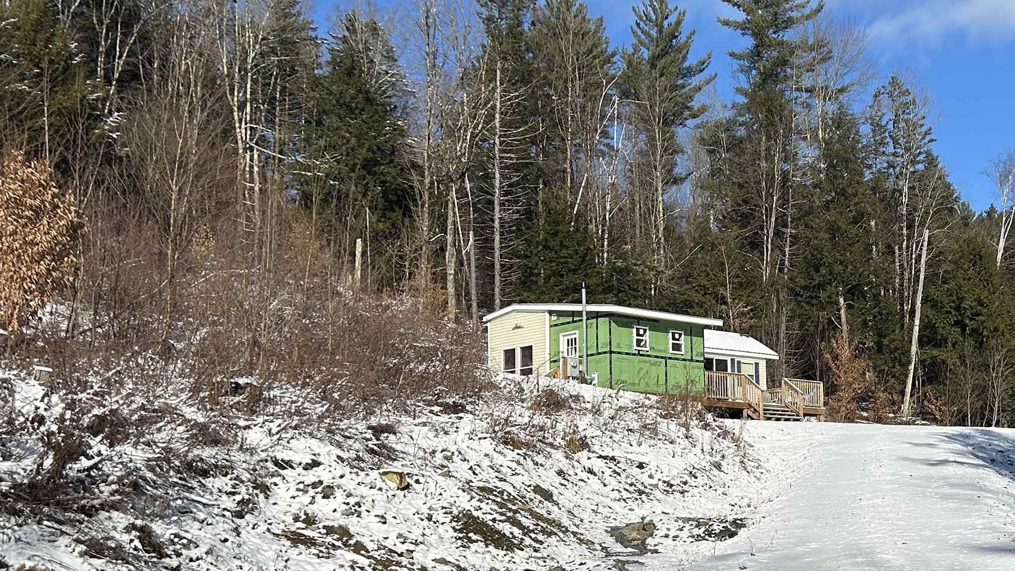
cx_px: 813
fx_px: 1373
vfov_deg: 23.4
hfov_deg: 39.0
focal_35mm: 51
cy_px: 370
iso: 50
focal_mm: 5.7
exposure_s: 1/6579
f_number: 1.5
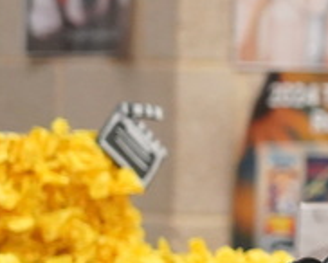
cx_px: 851
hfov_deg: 4.7
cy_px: 78
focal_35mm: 401
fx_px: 3897
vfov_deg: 3.9
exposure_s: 1/160
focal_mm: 76
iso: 5000
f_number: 4
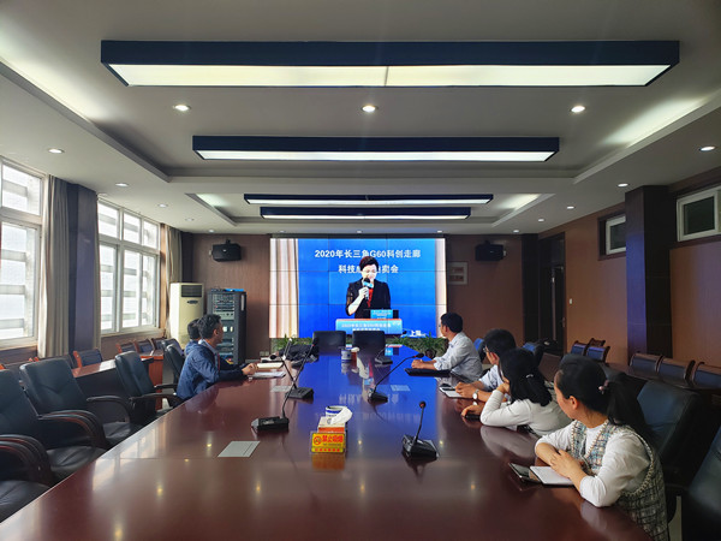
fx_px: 542
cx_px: 360
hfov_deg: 67.3
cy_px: 270
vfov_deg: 53.1
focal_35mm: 26
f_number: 2.4
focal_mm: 4.3
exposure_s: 1/100
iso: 100
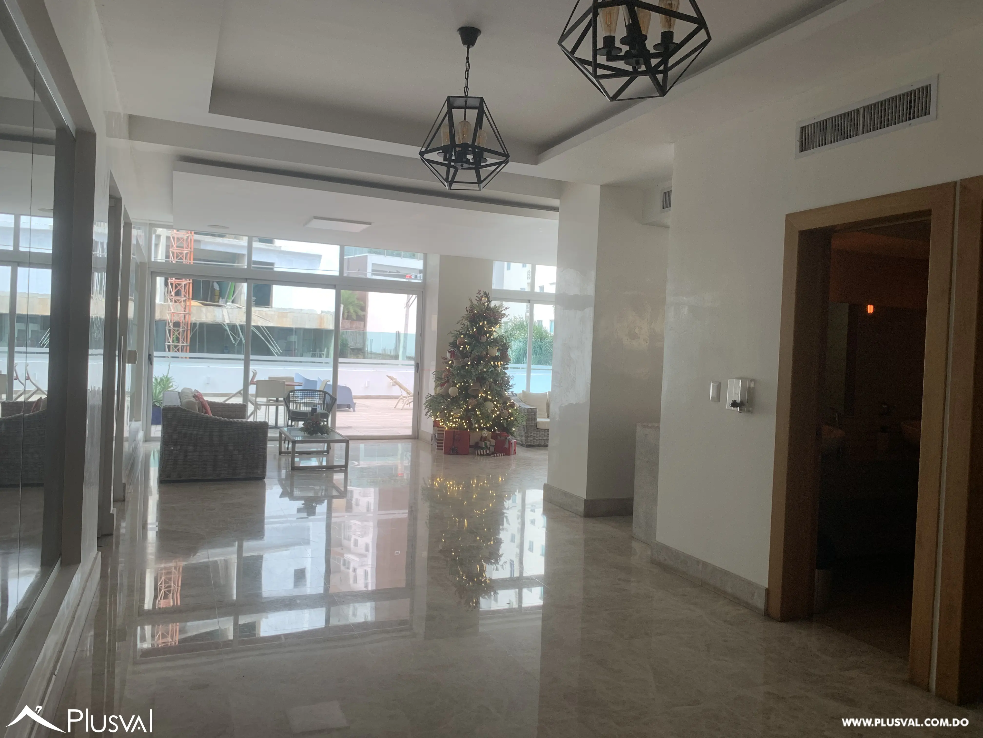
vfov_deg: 53.1
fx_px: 738
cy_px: 369
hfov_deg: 67.3
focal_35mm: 26
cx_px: 492
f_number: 1.8
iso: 50
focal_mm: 4.25
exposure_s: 1/120
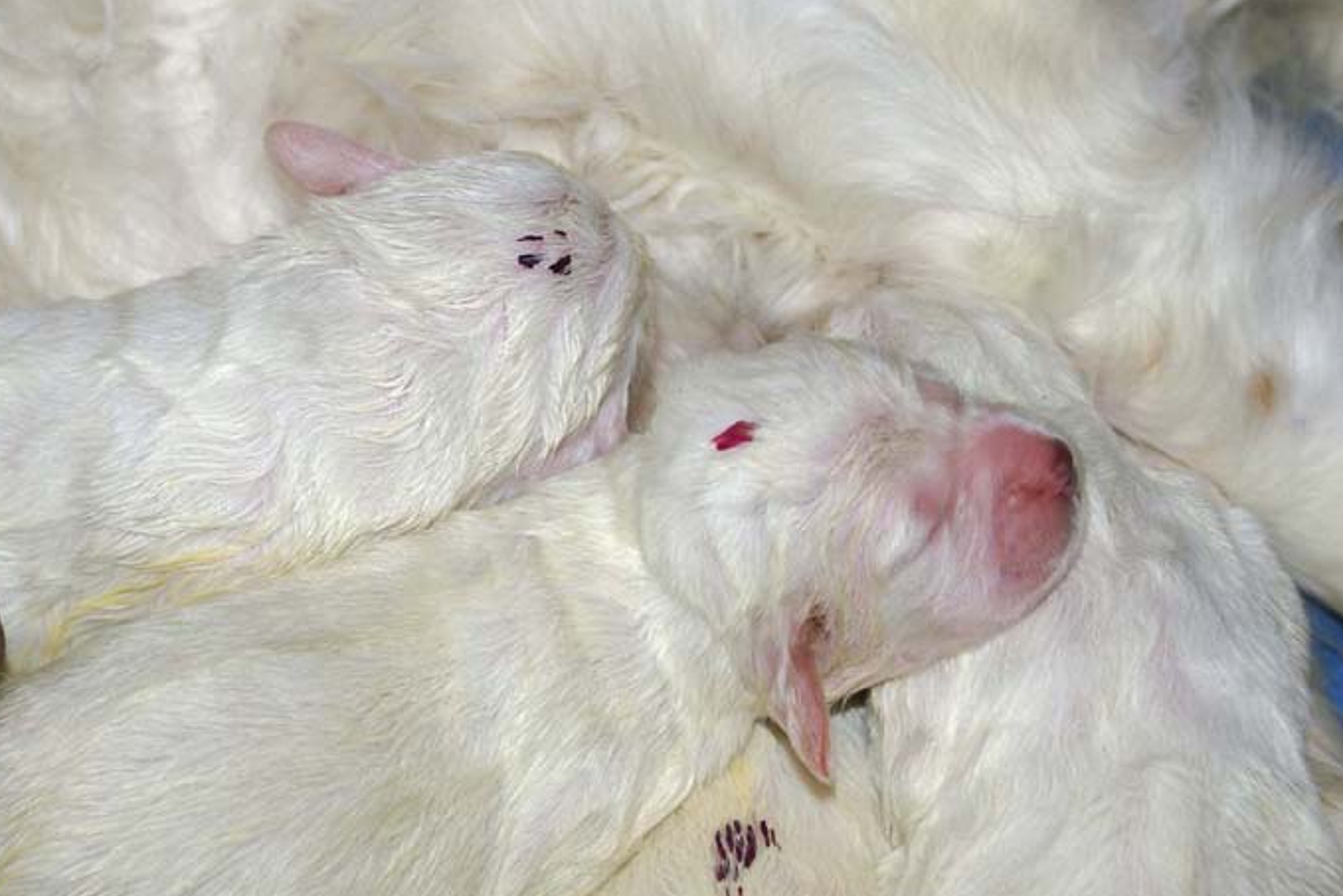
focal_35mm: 106
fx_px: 3955
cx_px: 672
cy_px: 393
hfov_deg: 19.3
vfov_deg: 12.9
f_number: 5.6
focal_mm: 60
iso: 400
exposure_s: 1/100
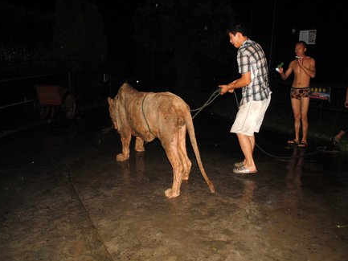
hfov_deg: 59.9
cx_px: 177
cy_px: 131
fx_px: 302
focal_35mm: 30
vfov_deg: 46.8
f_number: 3.5
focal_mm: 18
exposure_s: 1/60
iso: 200
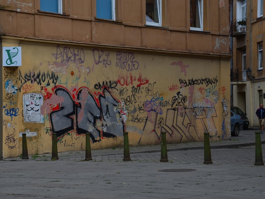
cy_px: 100
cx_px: 119
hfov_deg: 19.3
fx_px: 781
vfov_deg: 14.5
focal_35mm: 102
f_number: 11
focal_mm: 62
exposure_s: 1/125
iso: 125
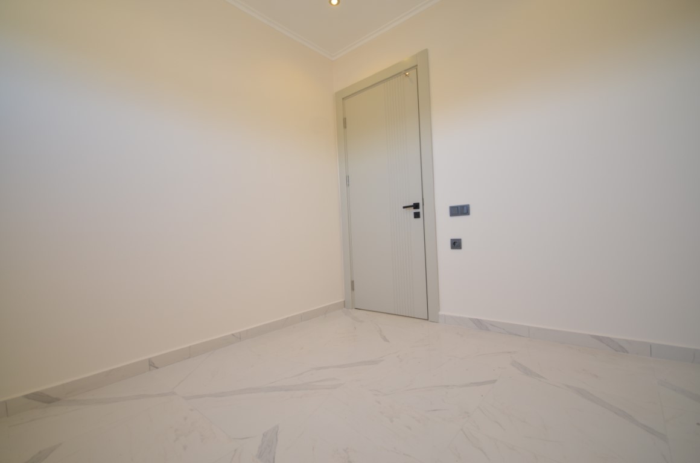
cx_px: 350
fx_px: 291
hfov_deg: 100.5
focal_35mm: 15
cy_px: 232
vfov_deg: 77.1
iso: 200
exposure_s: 1/60
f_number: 4
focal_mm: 10
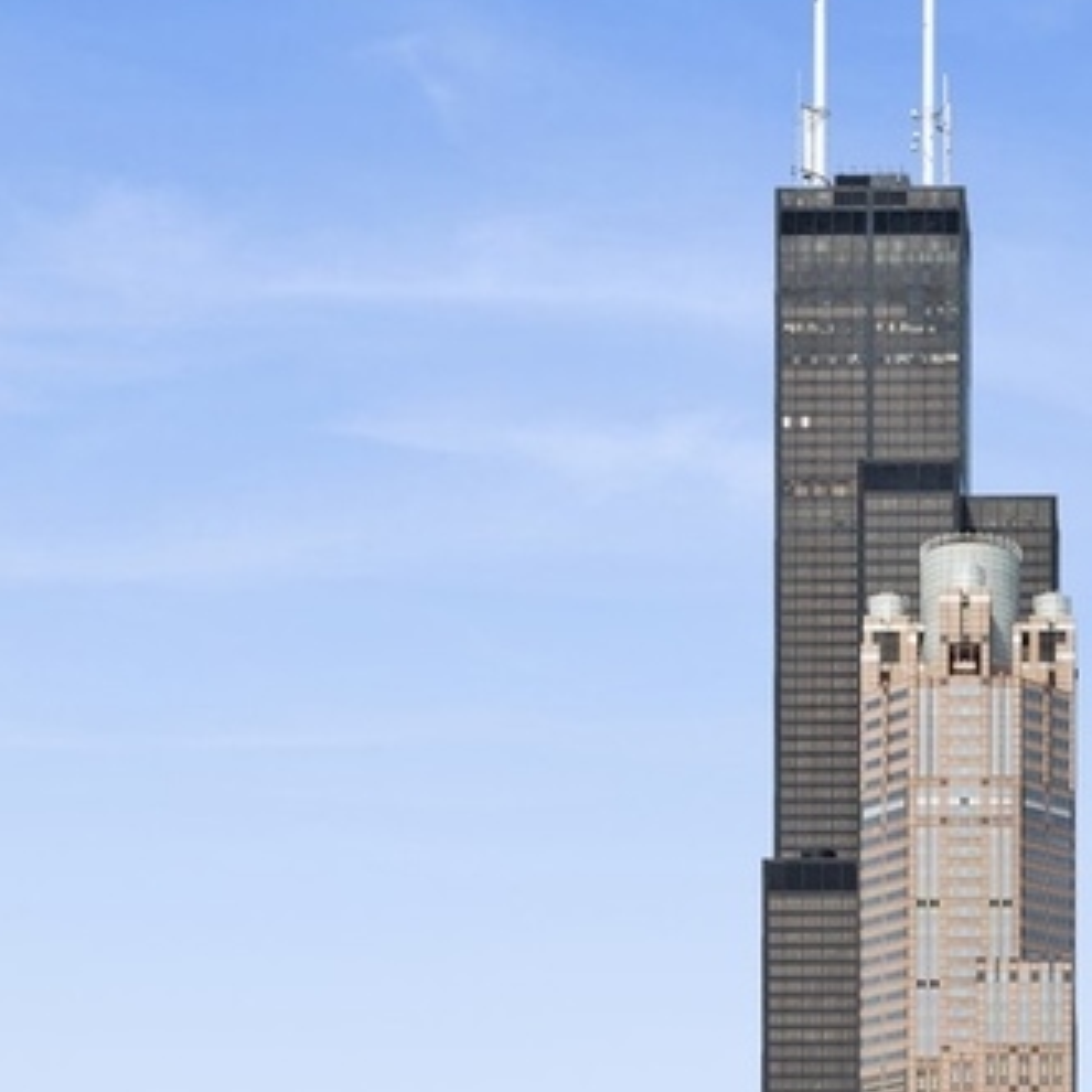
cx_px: 1089
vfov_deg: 21.4
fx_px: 2677
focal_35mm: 75
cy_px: 1314
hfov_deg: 22.2
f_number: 8
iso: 320
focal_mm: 18
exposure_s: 1/1600
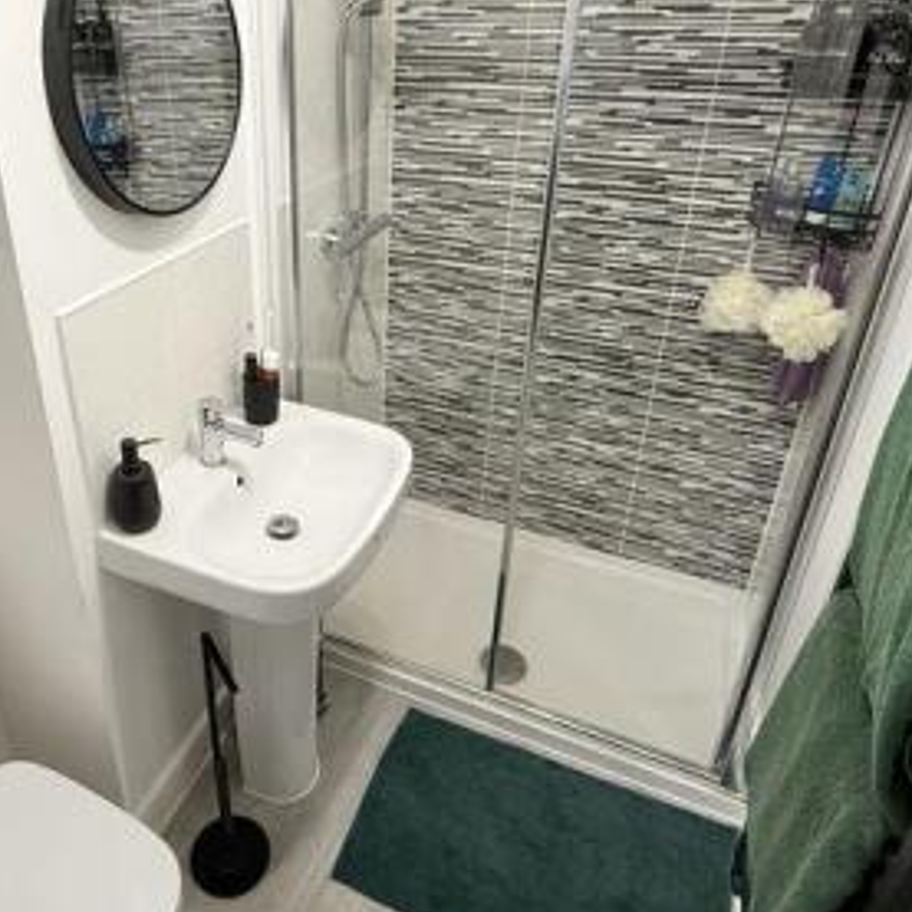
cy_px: 351
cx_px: 321
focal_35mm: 26
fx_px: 775
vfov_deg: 60.3
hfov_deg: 59.8
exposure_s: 1/100
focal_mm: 2.22
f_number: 2.2
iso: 250
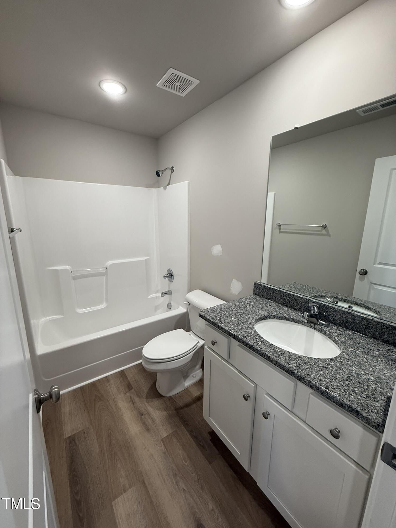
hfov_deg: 85.7
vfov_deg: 102.1
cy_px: 264
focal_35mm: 14
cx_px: 198
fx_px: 214
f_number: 2.2
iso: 160
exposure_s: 1/120
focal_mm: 2.22
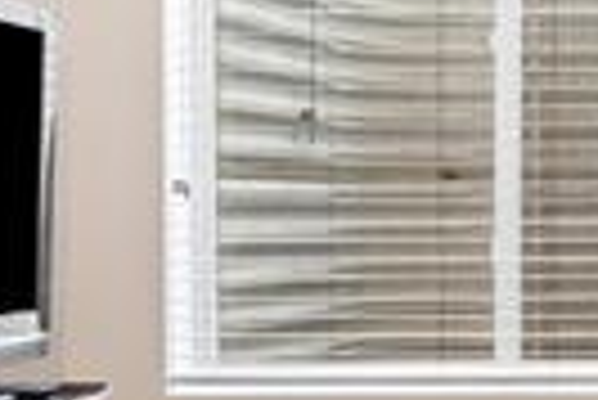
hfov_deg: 23.5
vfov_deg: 17.8
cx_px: 760
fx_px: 1280
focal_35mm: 77
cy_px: 202
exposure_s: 1/4
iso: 200
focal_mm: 16
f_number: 5.6
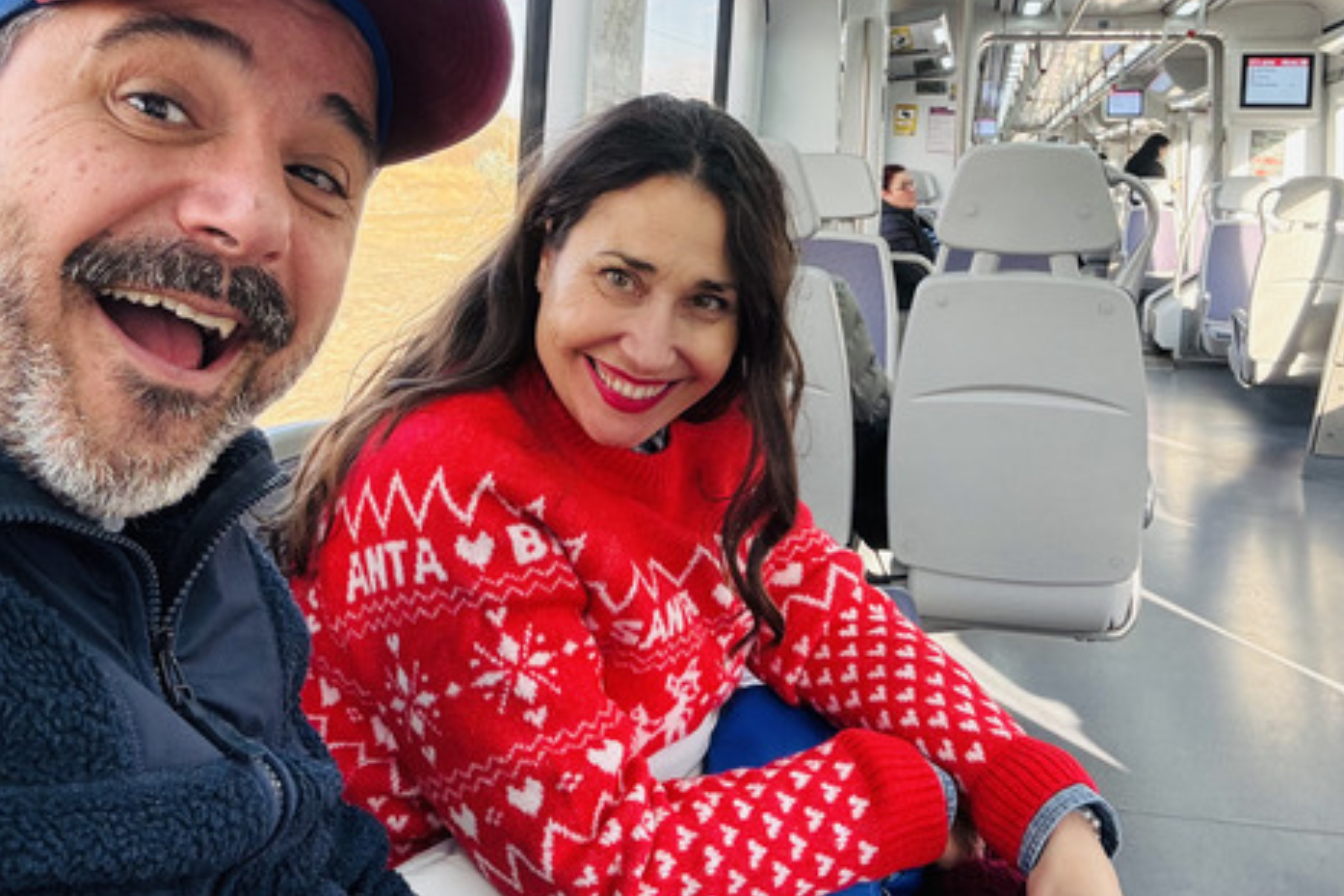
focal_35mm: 36
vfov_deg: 36.2
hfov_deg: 53.0
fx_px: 1344
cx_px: 737
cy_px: 253
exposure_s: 1/50
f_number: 1.9
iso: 80
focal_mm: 2.69
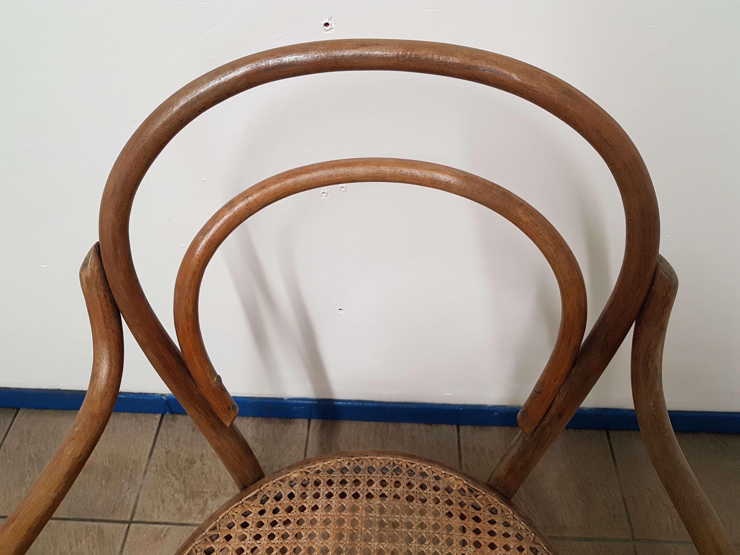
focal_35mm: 26
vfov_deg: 53.1
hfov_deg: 67.3
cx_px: 370
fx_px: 556
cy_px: 278
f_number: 1.7
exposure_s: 1/50
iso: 125
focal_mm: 4.2
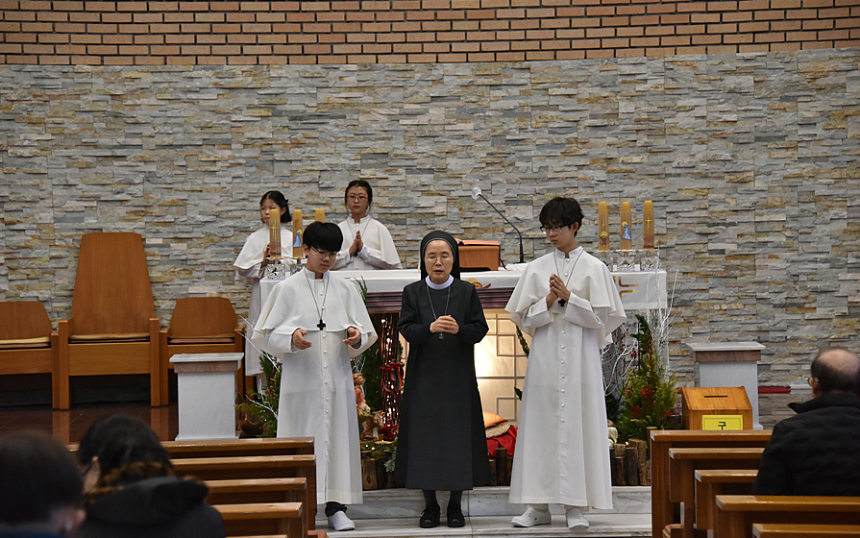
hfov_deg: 16.7
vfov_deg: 10.5
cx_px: 429
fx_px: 2931
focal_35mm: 125
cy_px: 269
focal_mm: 122
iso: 3200
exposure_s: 1/125
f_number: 5.6
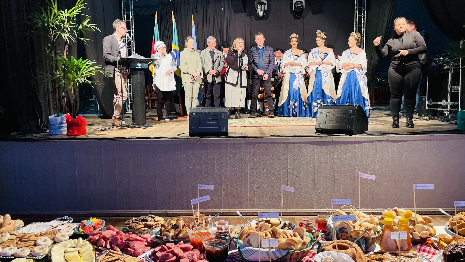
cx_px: 234
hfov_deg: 66.1
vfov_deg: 40.2
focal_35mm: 29
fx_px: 358
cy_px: 127
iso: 500
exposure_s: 1/60
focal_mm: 4.2
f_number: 1.6
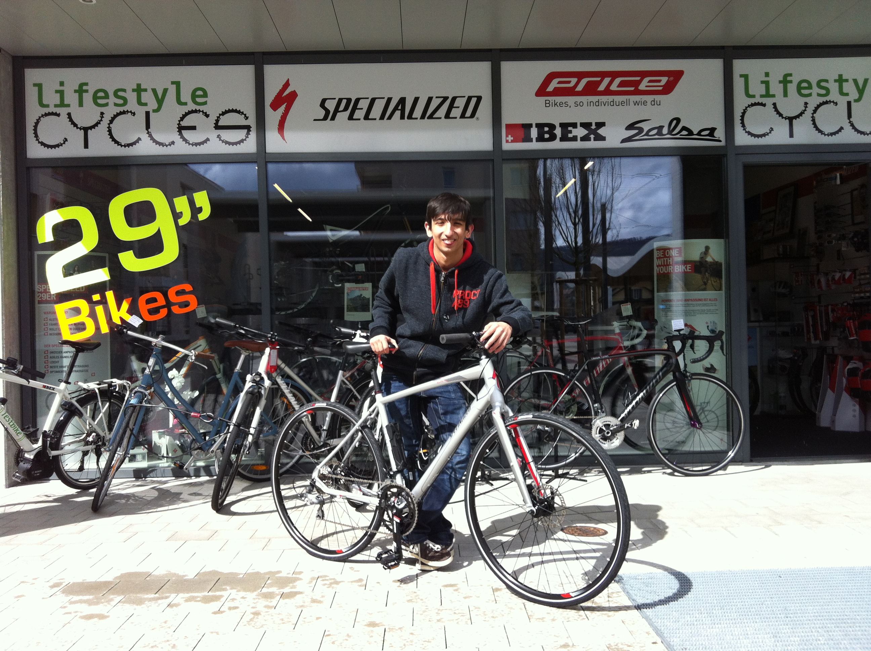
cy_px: 326
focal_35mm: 35
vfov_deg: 40.6
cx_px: 436
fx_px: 879
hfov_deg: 52.7
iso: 80
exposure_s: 1/718
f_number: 2.8
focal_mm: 3.85
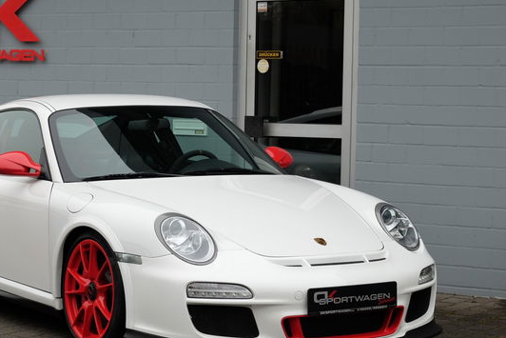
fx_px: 1603
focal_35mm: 114
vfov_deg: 12.0
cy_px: 196
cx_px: 188
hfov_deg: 17.9
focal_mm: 52.7
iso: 200
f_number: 5.6
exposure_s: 1/180
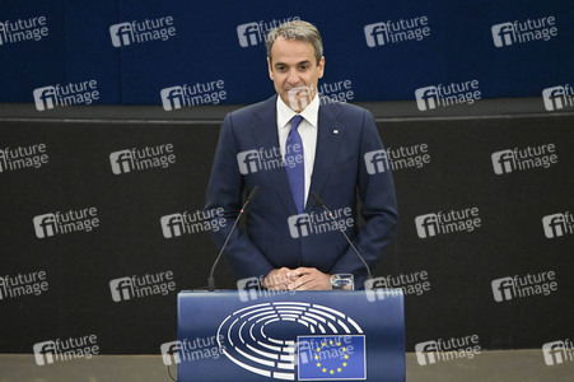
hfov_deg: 3.4
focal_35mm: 600
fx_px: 9559
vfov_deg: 2.3
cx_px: 287
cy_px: 191
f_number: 6.3
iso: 10000
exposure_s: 1/640
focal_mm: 600
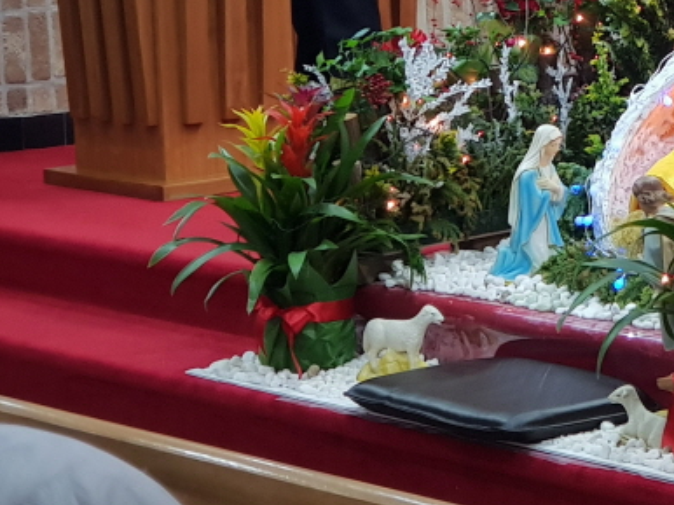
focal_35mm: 138
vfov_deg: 10.6
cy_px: -44
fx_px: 2685
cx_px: 753
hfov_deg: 14.0
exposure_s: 1/30
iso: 125
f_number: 2.4
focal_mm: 6
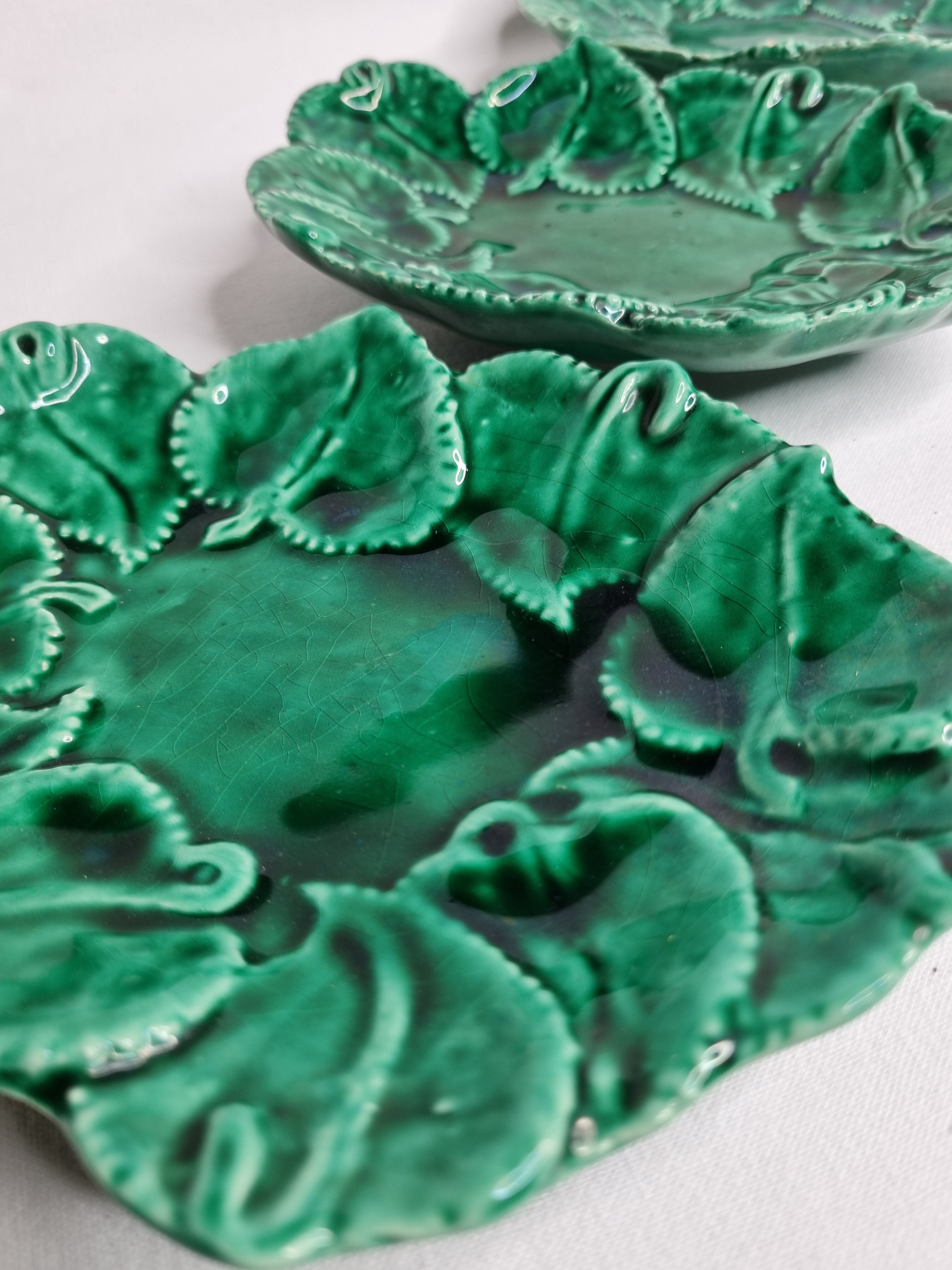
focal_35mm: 26
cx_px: 476
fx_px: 953
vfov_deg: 67.3
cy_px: 635
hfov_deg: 53.1
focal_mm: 5.4
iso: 64
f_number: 1.8
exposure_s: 1/100
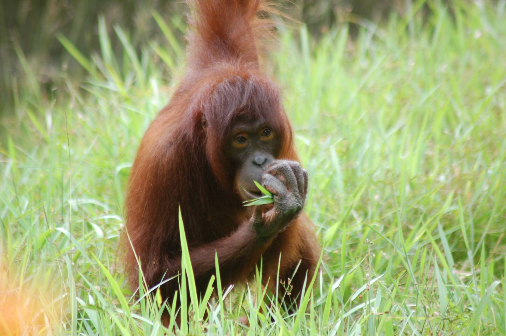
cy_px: 168
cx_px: 253
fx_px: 6320
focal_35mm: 450
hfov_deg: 4.6
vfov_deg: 3.0
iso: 400
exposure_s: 1/160
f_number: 5.6
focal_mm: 300
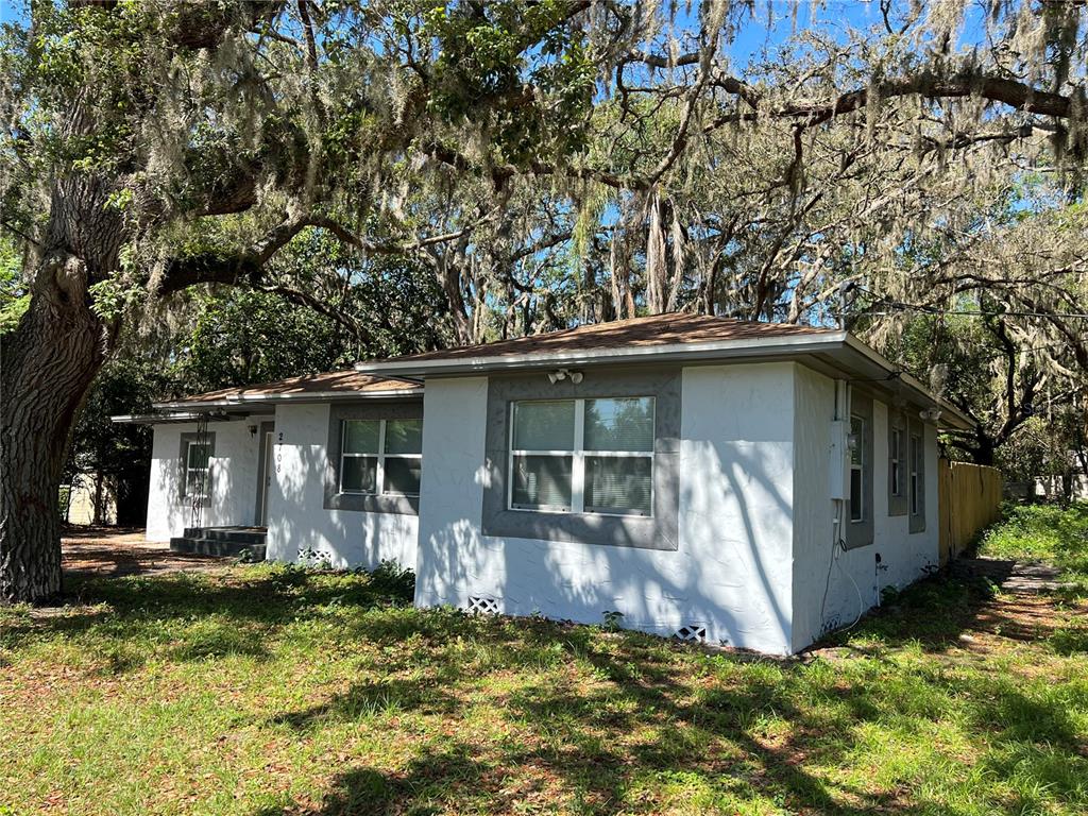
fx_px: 817
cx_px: 544
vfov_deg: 53.1
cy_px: 408
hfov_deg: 67.3
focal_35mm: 26
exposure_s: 1/1431
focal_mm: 5.7
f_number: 1.5
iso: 50
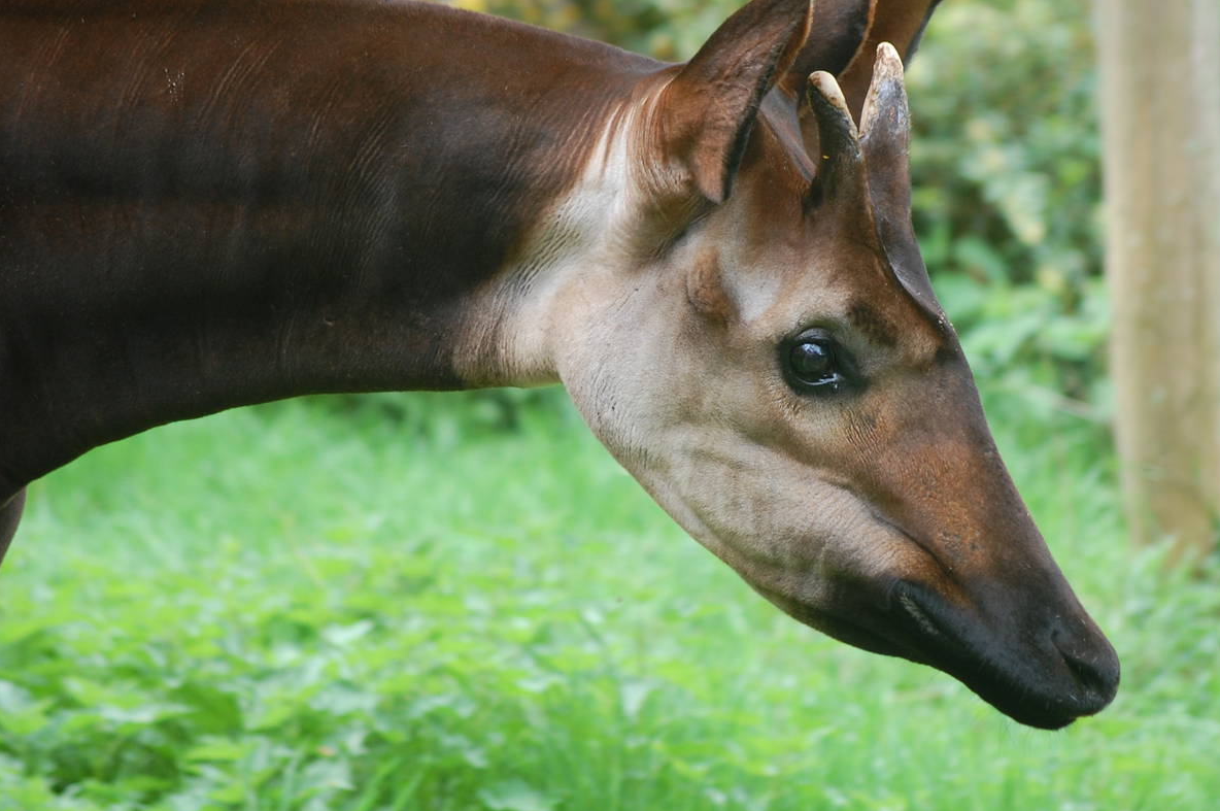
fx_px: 7685
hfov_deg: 9.1
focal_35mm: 227
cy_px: 333
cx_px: 623
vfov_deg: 6.0
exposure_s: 1/125
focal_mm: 112
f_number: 4.8
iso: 400
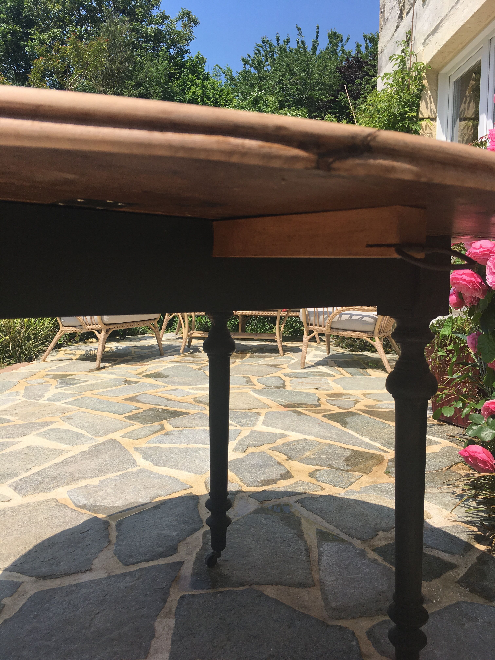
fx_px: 553
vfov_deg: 61.7
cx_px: 248
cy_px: 330
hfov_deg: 48.2
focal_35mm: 29
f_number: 2.2
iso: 25
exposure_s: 1/1709
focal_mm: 4.15
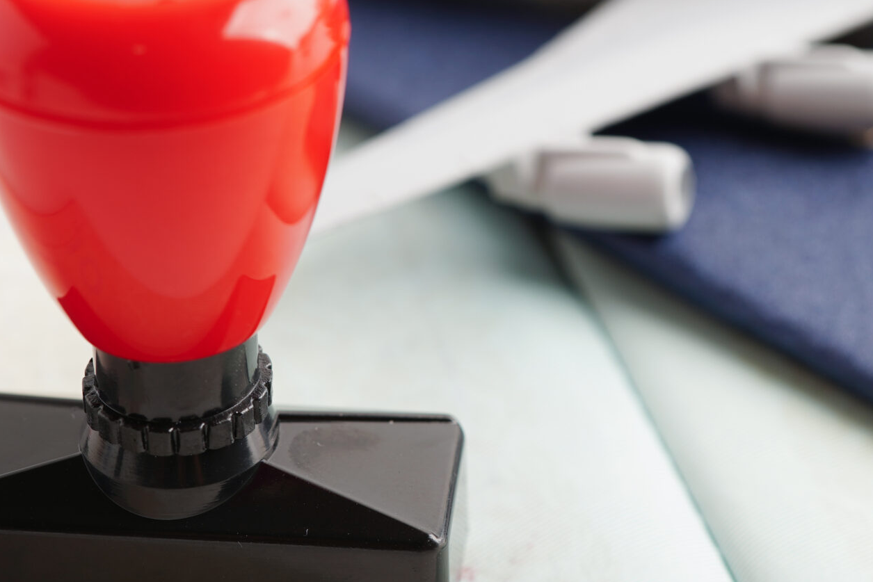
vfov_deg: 13.4
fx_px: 2474
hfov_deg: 19.9
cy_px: 194
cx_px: 626
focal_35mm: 102
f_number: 5.6
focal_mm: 50
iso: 100
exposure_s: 1/80
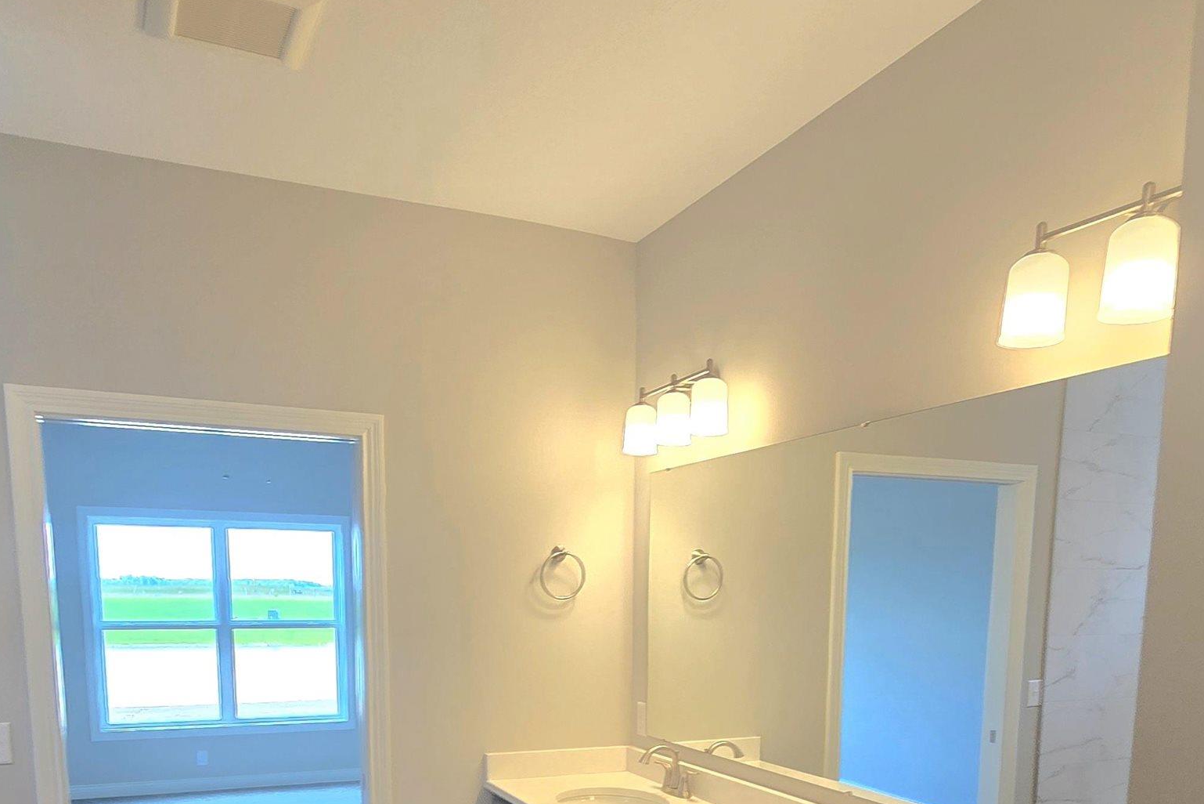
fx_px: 903
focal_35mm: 27
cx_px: 566
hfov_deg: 67.3
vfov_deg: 43.2
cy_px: 746
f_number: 2.2
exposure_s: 1/60.2
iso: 64
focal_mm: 2.2
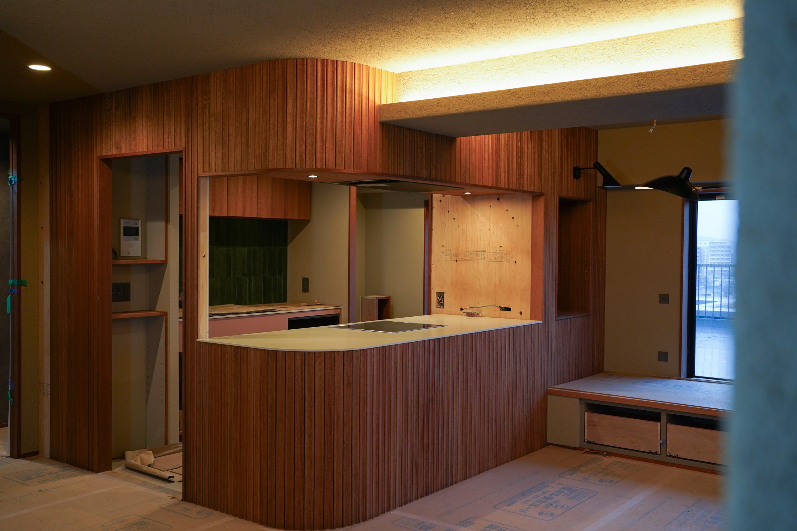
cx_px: 398
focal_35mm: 35
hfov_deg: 54.4
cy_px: 266
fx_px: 775
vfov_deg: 37.9
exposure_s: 1/40
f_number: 7.1
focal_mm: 35
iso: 1600
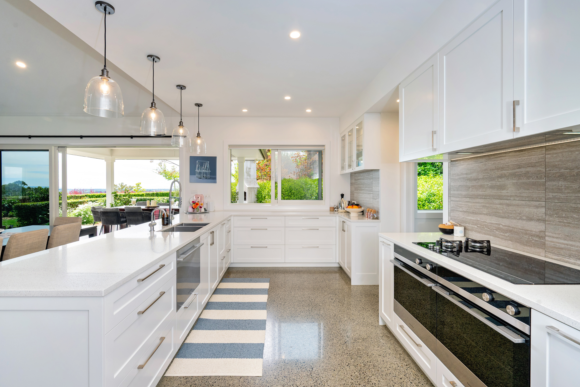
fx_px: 258
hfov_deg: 96.7
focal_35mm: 16
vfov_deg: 73.7
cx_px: 281
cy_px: 193
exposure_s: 1/200
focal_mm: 15
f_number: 9
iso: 320
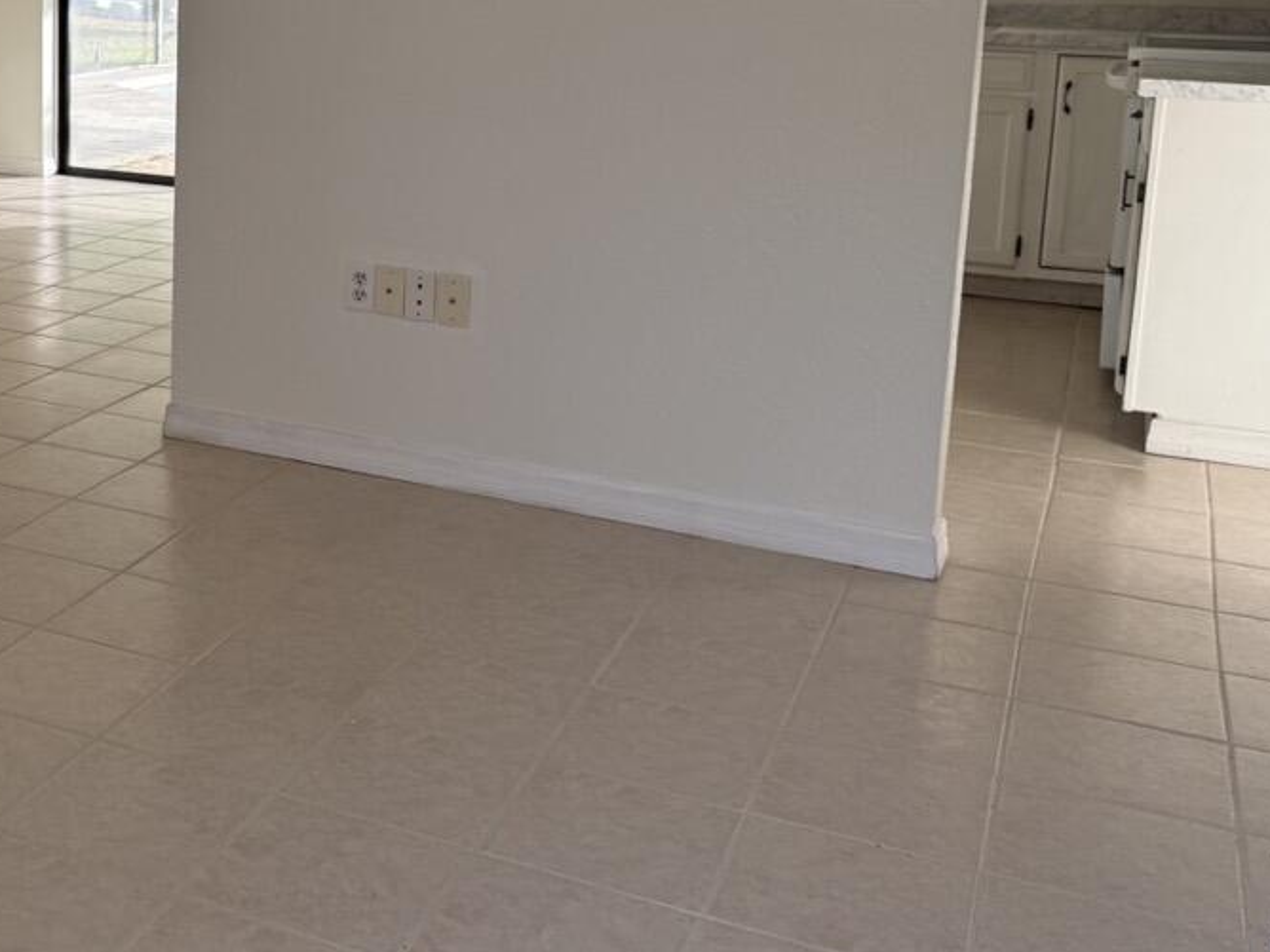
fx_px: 1688
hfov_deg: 38.0
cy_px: 179
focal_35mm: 46
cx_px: 93
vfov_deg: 30.7
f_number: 1.78
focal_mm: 6.76
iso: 100
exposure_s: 1/336
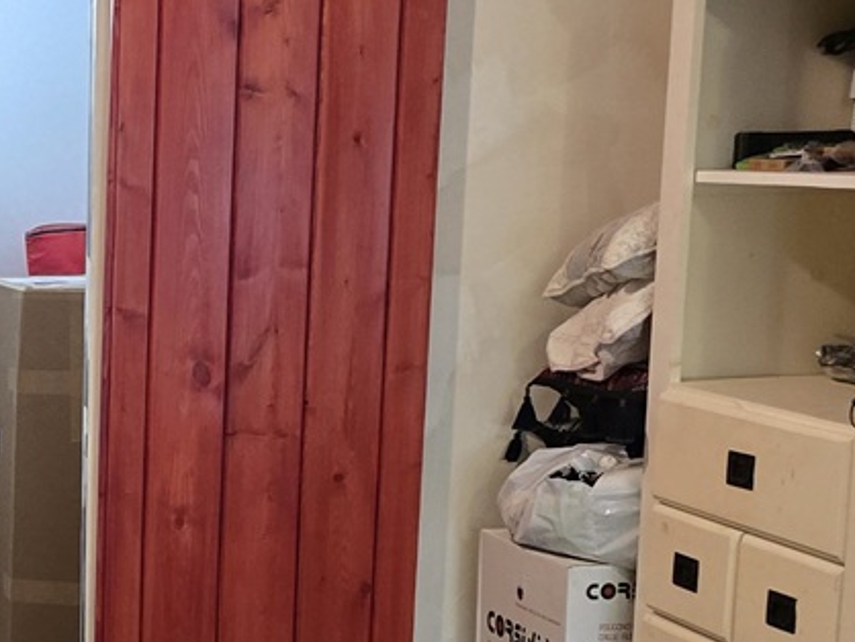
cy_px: 589
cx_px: -186
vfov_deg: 16.6
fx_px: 2175
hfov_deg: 20.7
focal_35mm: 88
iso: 1000
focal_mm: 6.3
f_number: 1.7
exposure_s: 1/100
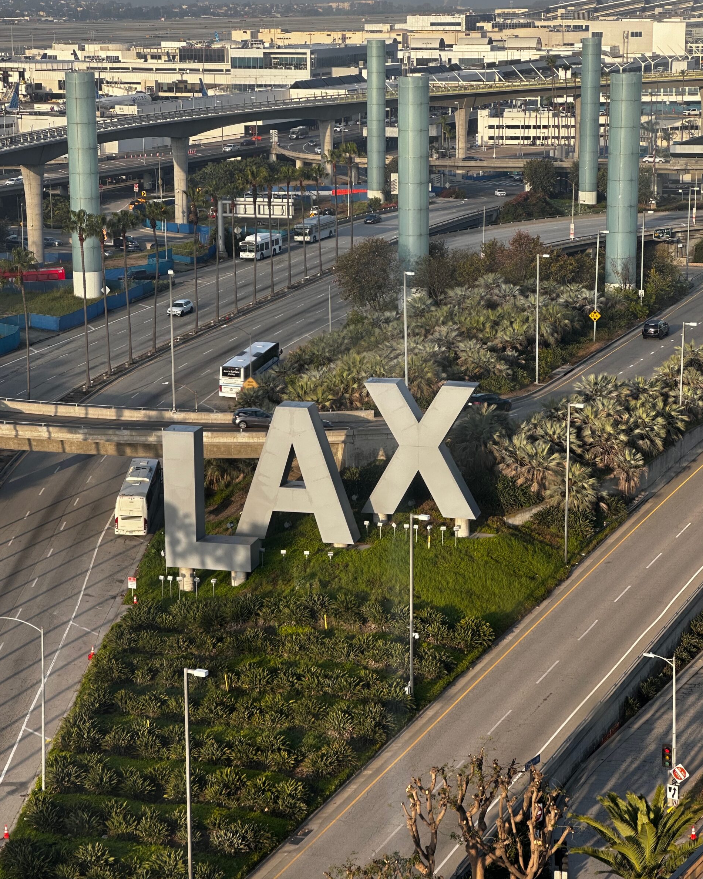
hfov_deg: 18.9
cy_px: 436
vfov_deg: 23.6
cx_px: 352
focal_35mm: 81
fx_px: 2107
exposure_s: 1/99
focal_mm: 9
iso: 32
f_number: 2.8
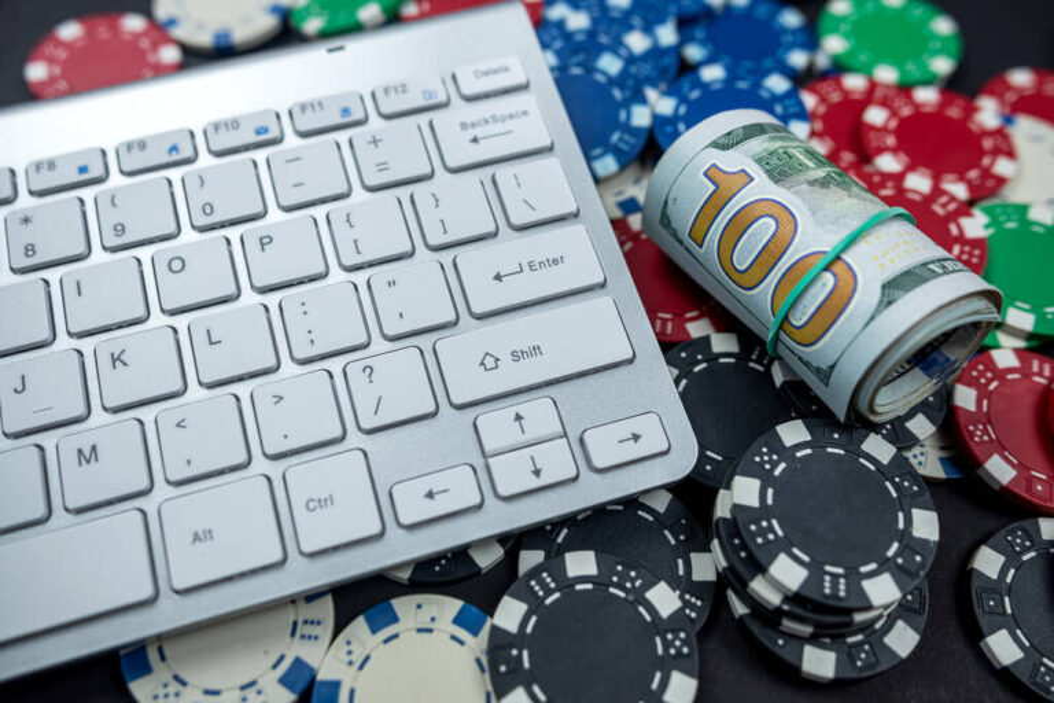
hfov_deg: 54.4
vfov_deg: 37.9
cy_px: 352
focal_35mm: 35
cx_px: 527
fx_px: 1025
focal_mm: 35
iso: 250
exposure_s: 1/160
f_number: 4.5
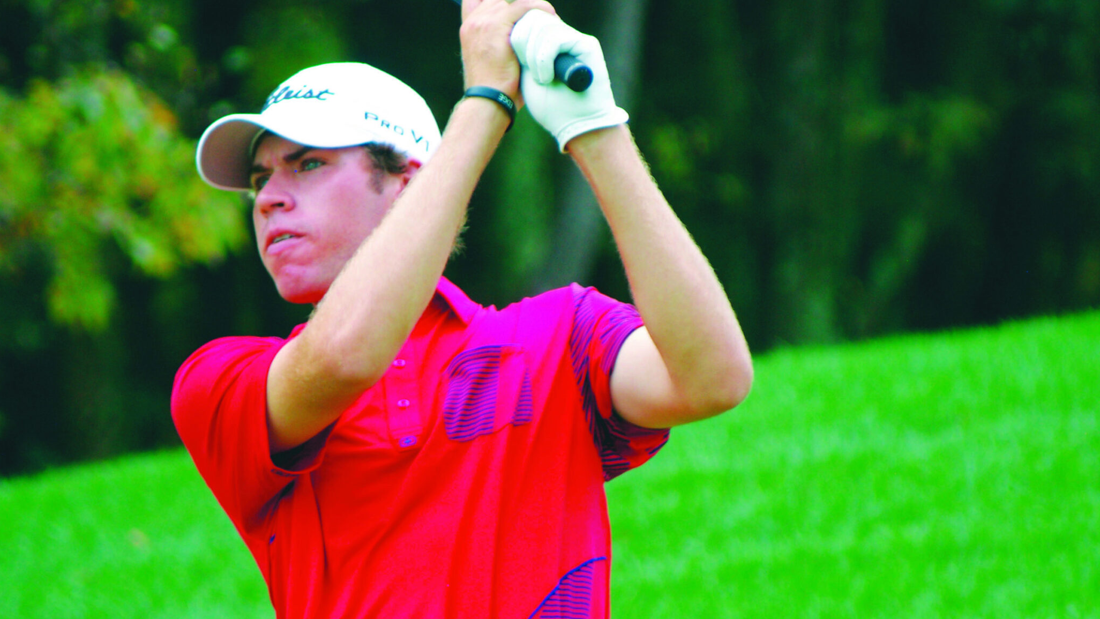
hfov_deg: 5.8
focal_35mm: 372
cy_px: 340
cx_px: 469
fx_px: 10851
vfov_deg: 3.3
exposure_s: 1/350
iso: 400
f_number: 6.7
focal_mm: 190
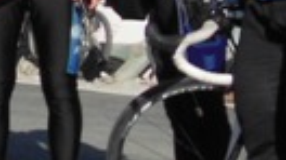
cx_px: -326
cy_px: -70
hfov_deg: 10.9
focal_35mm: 176
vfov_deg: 6.8
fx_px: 1334
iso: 125
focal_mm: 5.2
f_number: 3.7
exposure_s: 1/1250
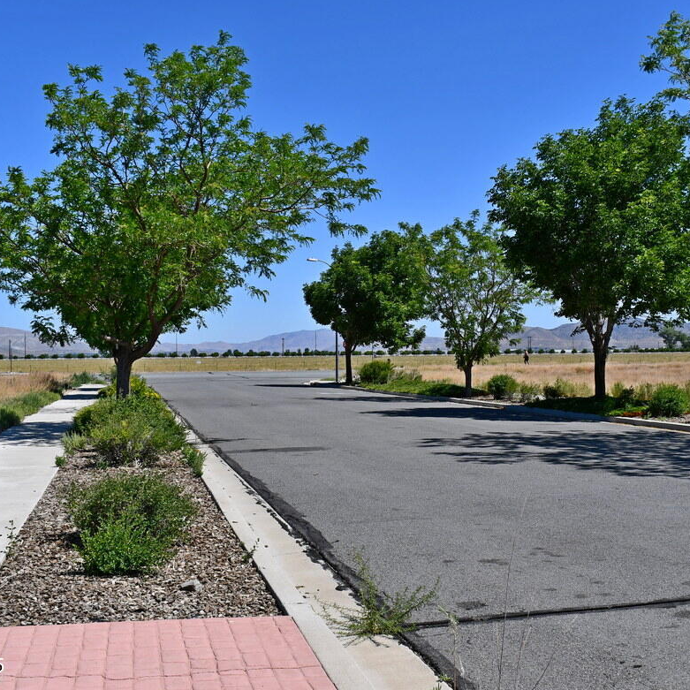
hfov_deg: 36.0
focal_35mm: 47
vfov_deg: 36.1
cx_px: 405
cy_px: 344
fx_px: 1060
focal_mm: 24
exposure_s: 1/400
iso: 100
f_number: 10
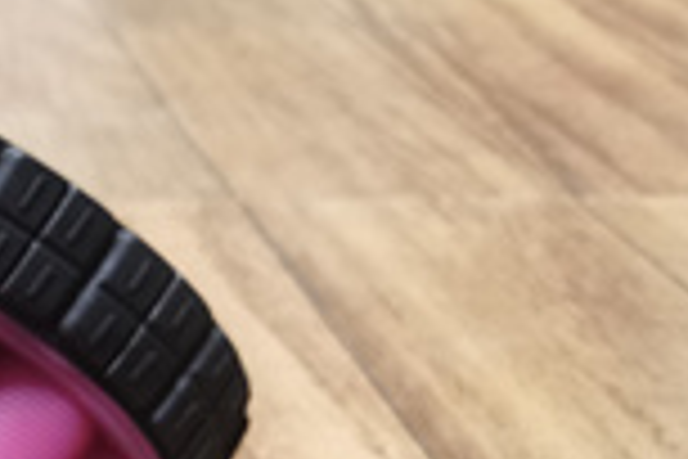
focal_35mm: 92
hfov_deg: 19.0
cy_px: 511
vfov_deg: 14.5
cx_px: -391
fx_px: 1758
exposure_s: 1/33.3
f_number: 1.6
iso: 400
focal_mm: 5.56
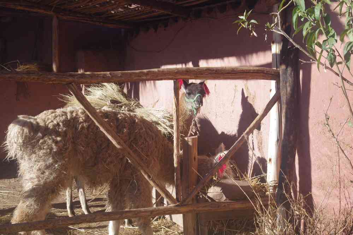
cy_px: 118
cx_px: 176
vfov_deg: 20.2
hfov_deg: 29.9
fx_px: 662
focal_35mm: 68
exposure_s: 1/80
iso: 200
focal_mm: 45
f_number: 9
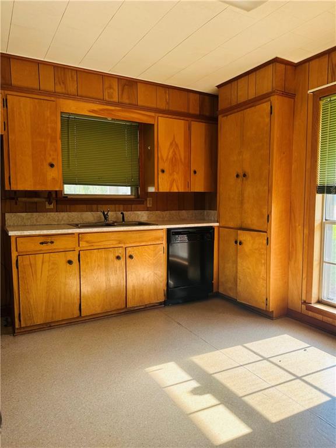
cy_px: 224
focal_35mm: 24
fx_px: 311
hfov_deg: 56.8
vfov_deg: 71.6
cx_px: 168
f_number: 1.78
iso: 64
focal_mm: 6.86
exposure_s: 1/221
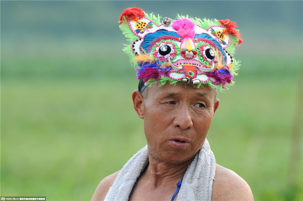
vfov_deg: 4.6
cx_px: 152
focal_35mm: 300
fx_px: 2521
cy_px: 100
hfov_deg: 6.9
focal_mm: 200
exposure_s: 1/125
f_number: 5.6
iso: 200
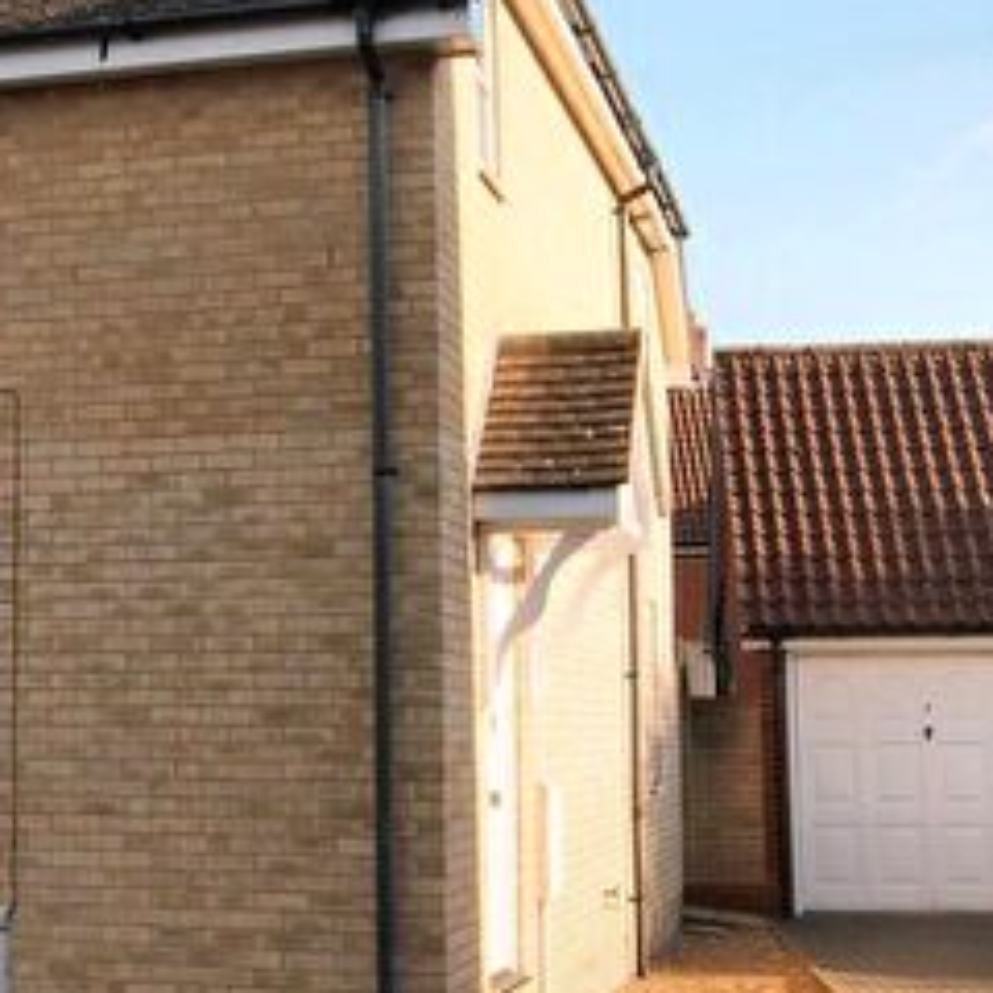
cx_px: 145
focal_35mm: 67
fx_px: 2174
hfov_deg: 25.1
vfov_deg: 25.7
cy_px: 395
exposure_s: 1/80
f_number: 10
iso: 100
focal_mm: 18
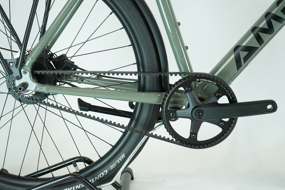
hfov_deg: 33.4
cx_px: 142
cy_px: 95
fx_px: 475
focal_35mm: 60
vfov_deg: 22.6
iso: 1600
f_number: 5.6
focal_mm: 60
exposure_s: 1/200
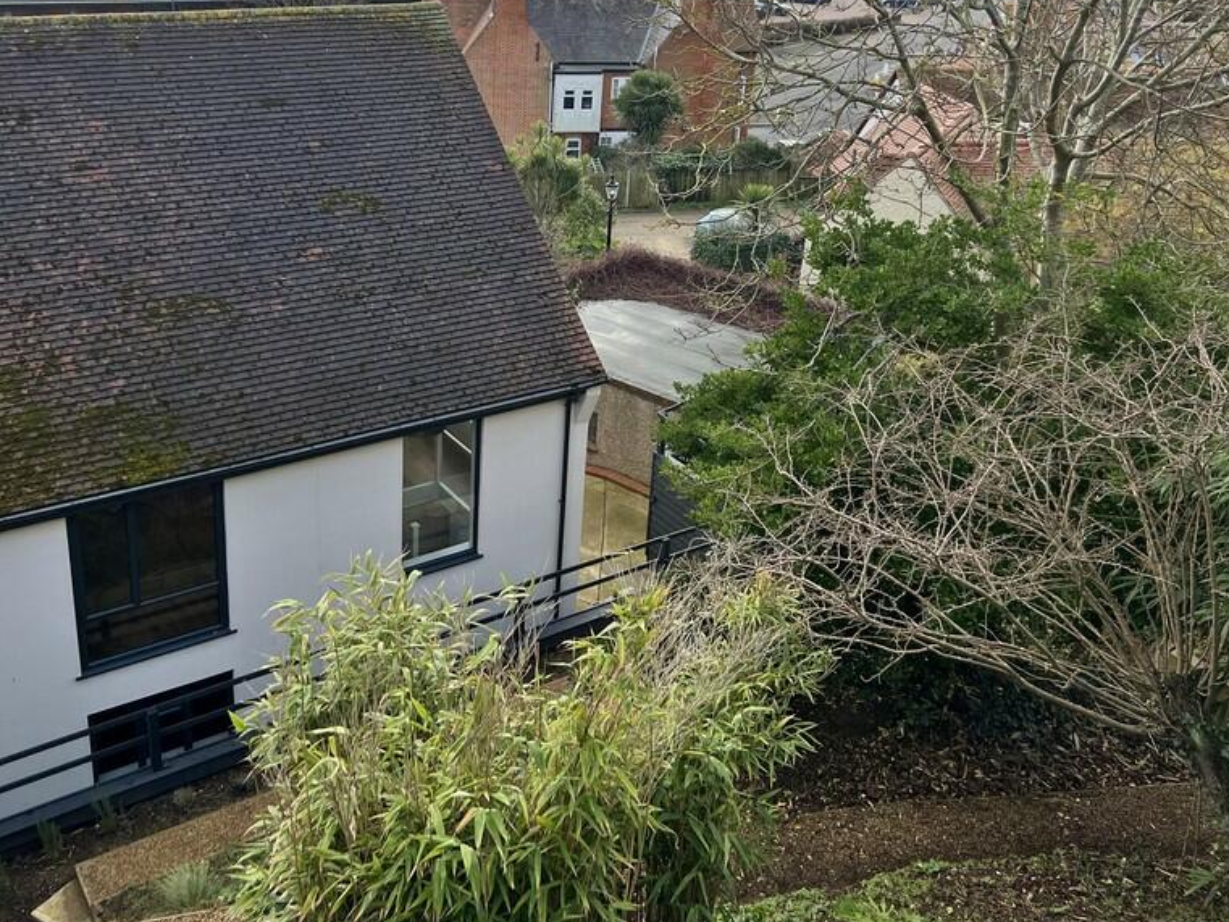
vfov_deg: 40.2
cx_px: 515
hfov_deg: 52.4
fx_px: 1243
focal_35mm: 35
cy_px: 312
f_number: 1.5
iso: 50
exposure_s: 1/1901
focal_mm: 5.7
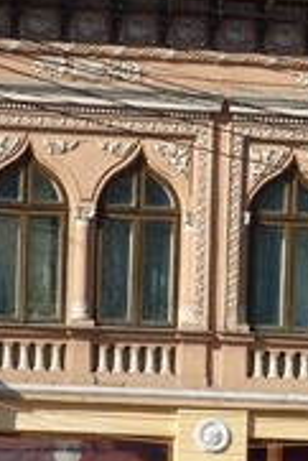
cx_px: 550
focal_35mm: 331
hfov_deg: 4.1
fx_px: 4239
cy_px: 336
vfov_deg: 6.2
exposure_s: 1/500
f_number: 4.5
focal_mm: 11.9
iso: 80
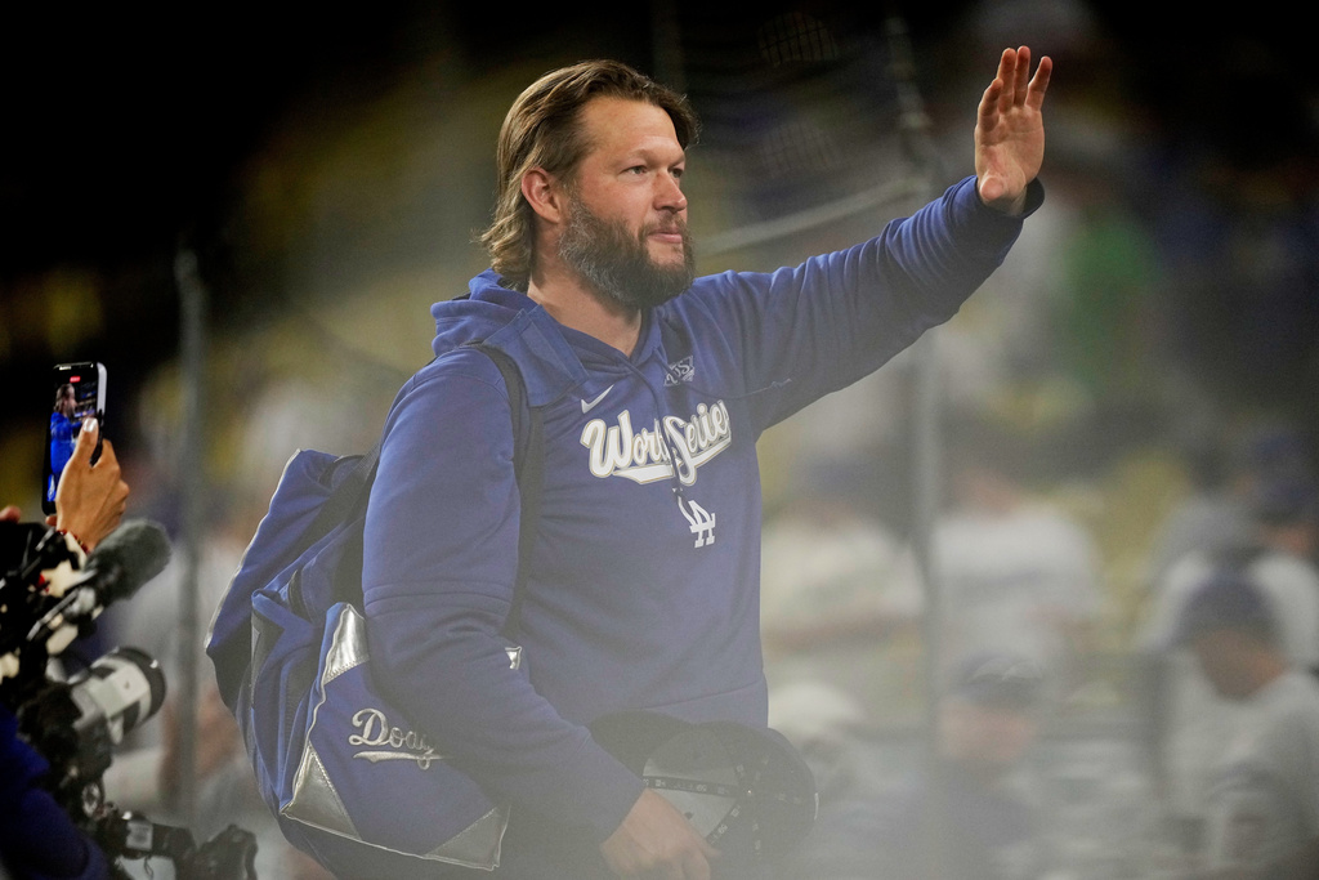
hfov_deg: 5.2
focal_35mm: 400
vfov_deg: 3.4
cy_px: 440
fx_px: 14657
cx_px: 660
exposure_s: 1/2000
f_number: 2.8
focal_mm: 400
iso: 2500
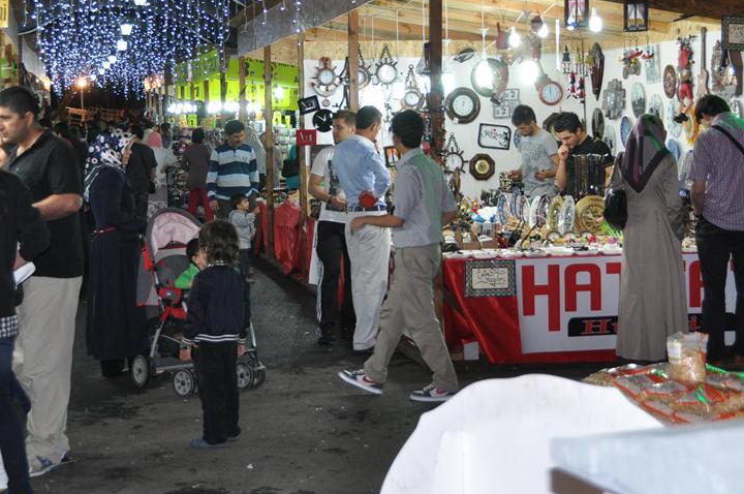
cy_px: 107
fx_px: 1651
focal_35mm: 80
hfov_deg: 25.4
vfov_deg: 16.9
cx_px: 390
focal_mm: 32
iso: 800
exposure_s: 1/60
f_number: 4
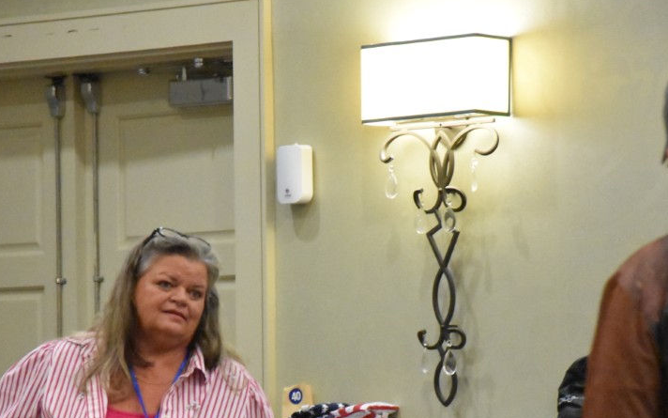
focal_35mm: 260
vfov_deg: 5.0
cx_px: 295
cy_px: 355
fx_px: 4730
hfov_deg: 8.1
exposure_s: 1/125
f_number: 5.6
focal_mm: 105
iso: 11400
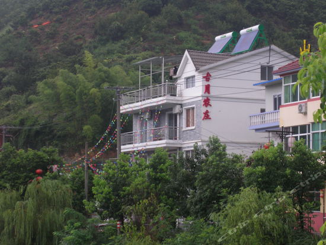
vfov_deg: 13.7
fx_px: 1017
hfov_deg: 18.2
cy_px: 122
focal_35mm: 108
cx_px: 163
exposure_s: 1/90
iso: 100
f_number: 4.8
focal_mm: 180
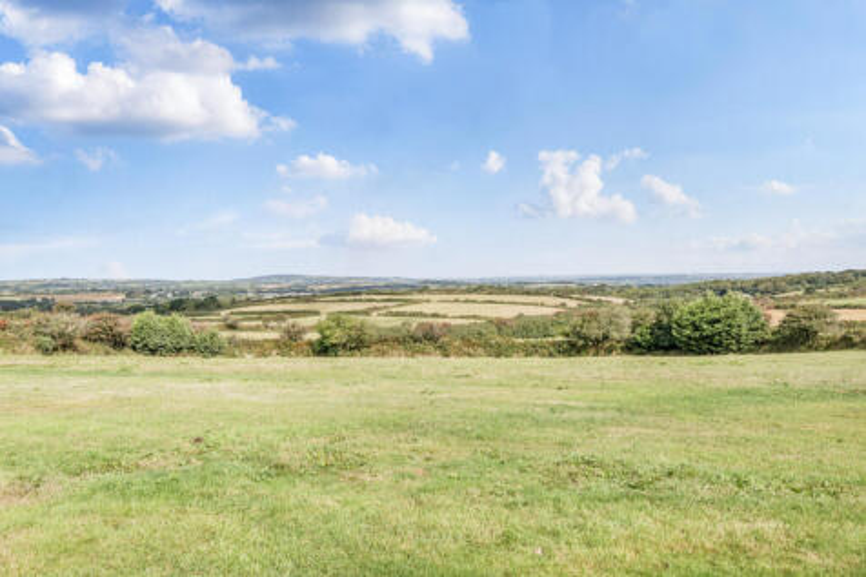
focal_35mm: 25
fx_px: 601
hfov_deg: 71.5
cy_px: 288
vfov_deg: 51.3
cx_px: 433
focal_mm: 17
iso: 400
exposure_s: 1/1250
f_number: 8
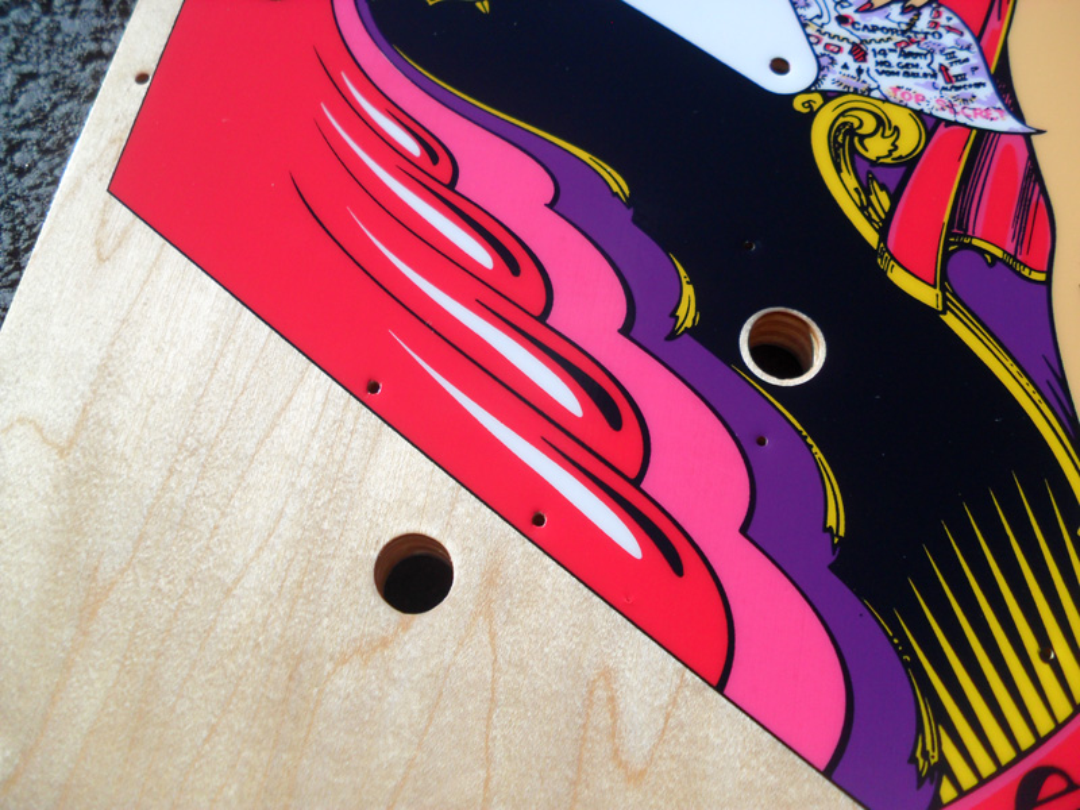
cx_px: 540
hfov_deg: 52.6
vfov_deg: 40.7
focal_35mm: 35
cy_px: 405
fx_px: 1092
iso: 80
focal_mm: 6.3
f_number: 7.6
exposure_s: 1/250
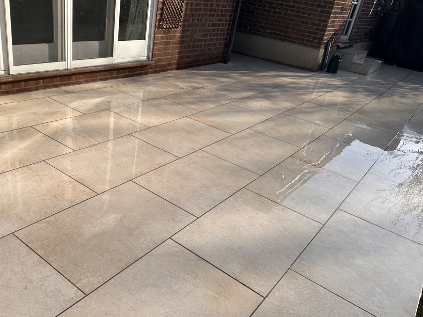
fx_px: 367
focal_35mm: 30
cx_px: 166
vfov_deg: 46.7
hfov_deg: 59.4
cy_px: 170
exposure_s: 1/3861
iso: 80
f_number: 1.78
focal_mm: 6.86
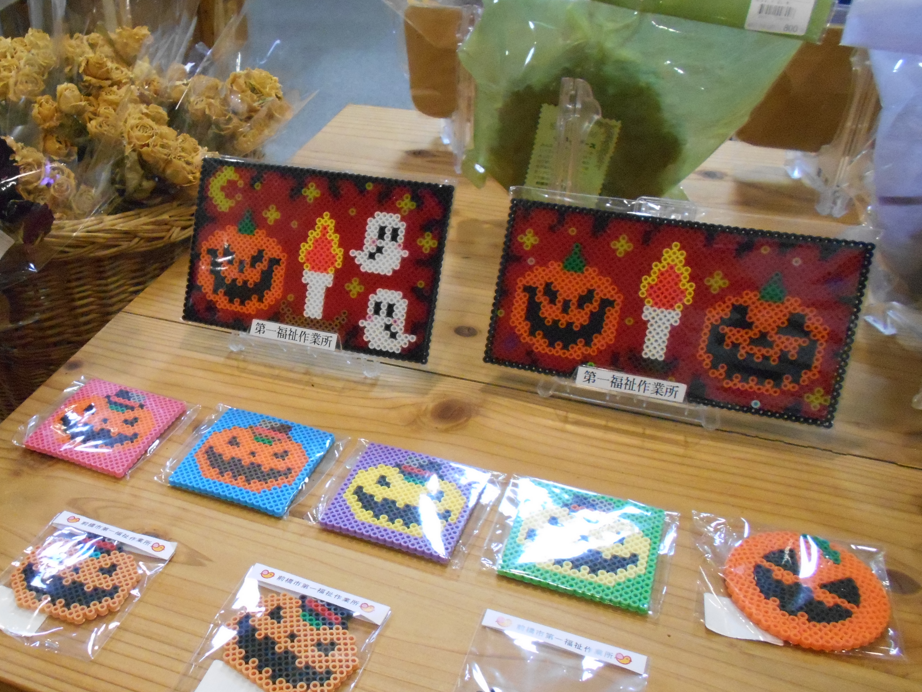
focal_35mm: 34
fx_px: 906
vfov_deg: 41.7
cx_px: 327
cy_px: 389
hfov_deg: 53.2
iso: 800
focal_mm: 4.6
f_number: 3.2
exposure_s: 1/60
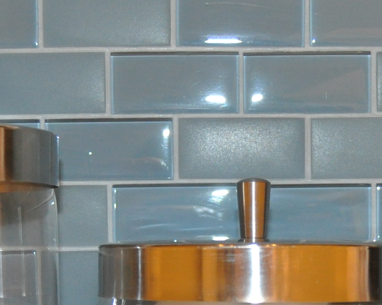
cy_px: 365
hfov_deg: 16.5
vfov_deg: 13.0
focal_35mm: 116
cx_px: 245
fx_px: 1311
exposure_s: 1/60
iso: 800
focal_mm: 20
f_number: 3.5
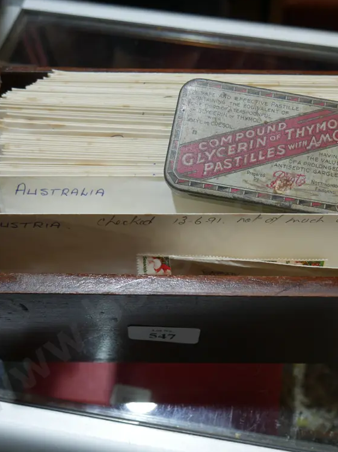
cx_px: 227
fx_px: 534
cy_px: 223
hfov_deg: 34.8
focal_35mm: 41
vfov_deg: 45.8
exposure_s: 1/100
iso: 200
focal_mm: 15
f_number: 3.6
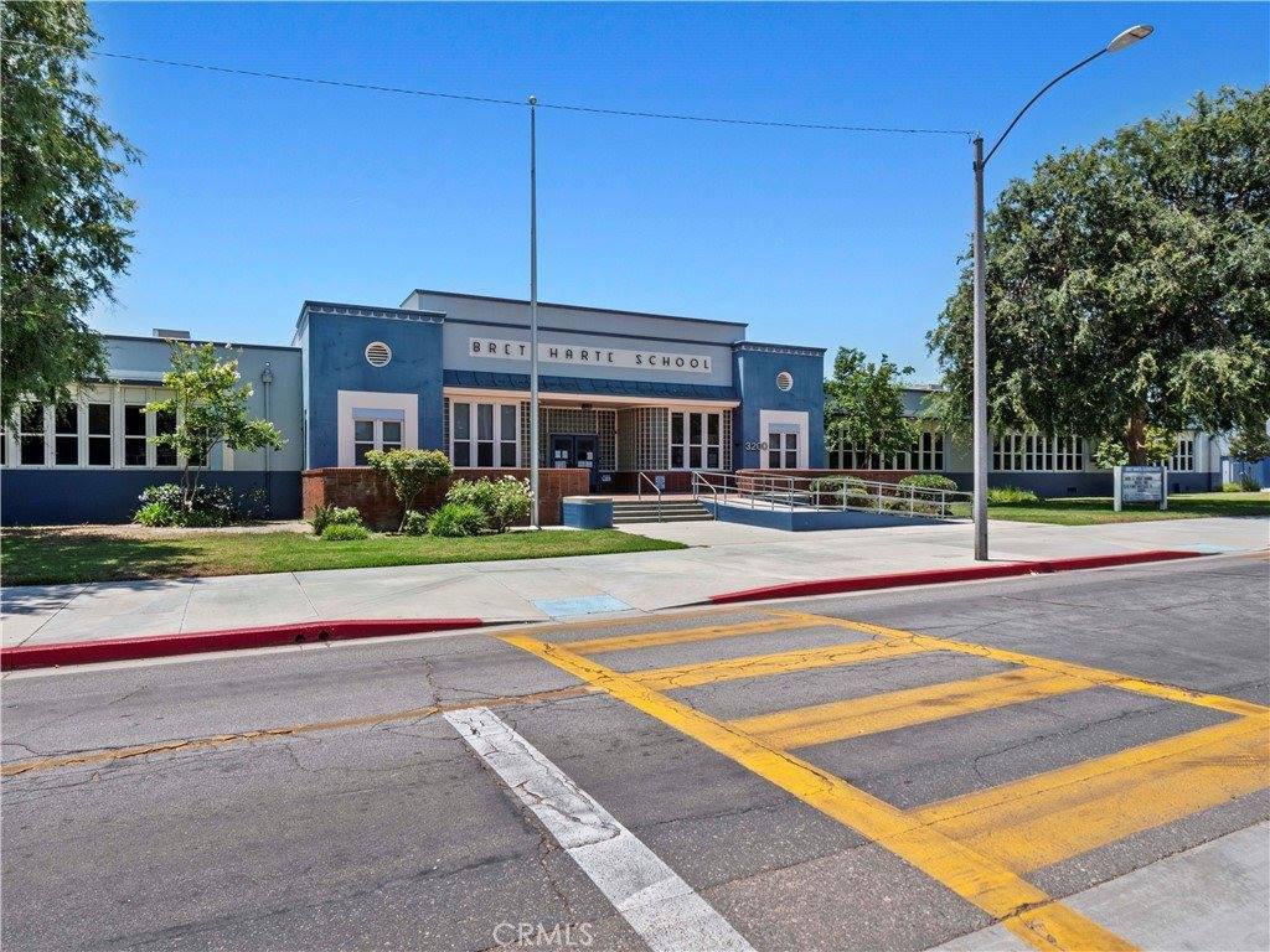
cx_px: 635
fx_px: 807
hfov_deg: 76.4
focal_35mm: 22
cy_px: 476
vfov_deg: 61.1
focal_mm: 11
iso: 200
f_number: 8
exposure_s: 1/160
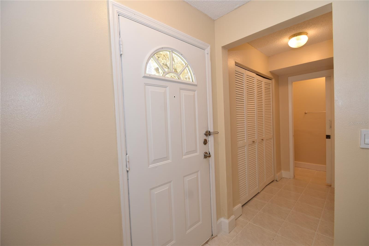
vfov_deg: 77.3
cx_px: 184
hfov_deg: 100.4
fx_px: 154
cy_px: 123
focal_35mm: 15
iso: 200
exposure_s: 1/60
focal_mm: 10
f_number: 4
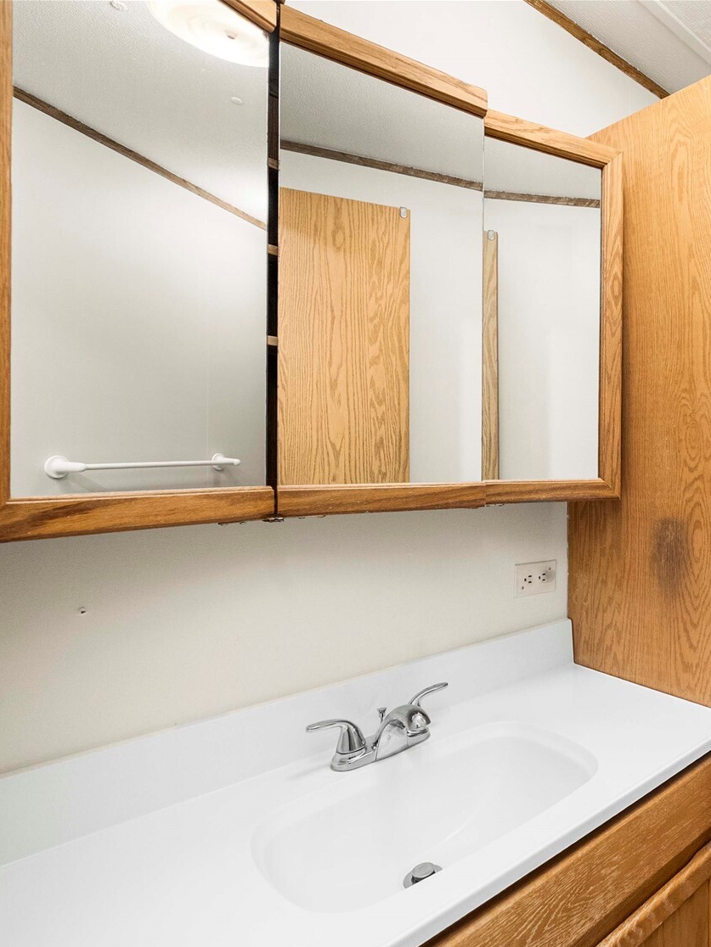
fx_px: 520
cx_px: 663
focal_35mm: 19
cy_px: 479
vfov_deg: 84.7
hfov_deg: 57.1
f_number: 6.3
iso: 500
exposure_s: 1/60
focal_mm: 13
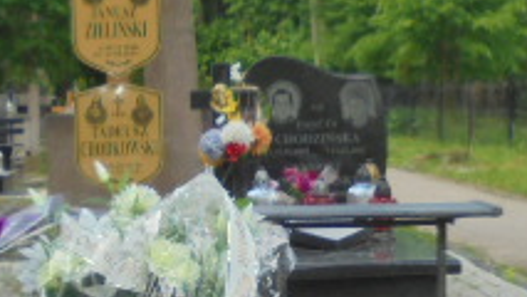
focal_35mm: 85
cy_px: 277
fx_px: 1188
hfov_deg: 24.9
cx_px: 198
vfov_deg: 14.1
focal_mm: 4.6
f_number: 3.5
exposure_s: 1/320
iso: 100
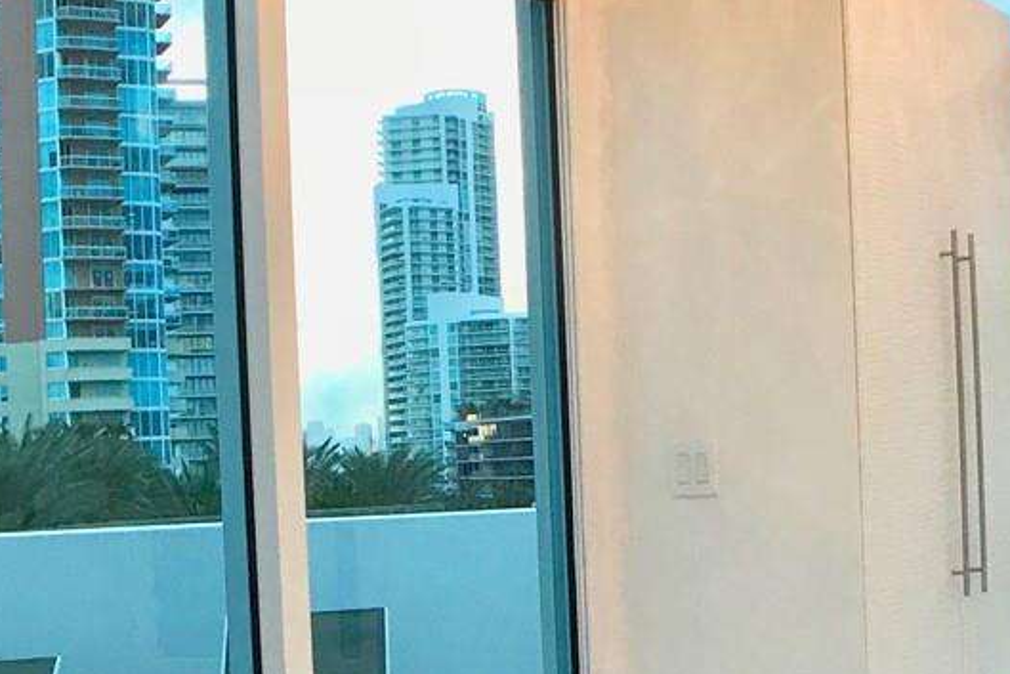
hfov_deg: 23.1
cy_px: 500
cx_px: 628
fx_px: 2469
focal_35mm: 88
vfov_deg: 15.5
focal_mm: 3.99
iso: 25
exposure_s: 1/40
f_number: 1.8
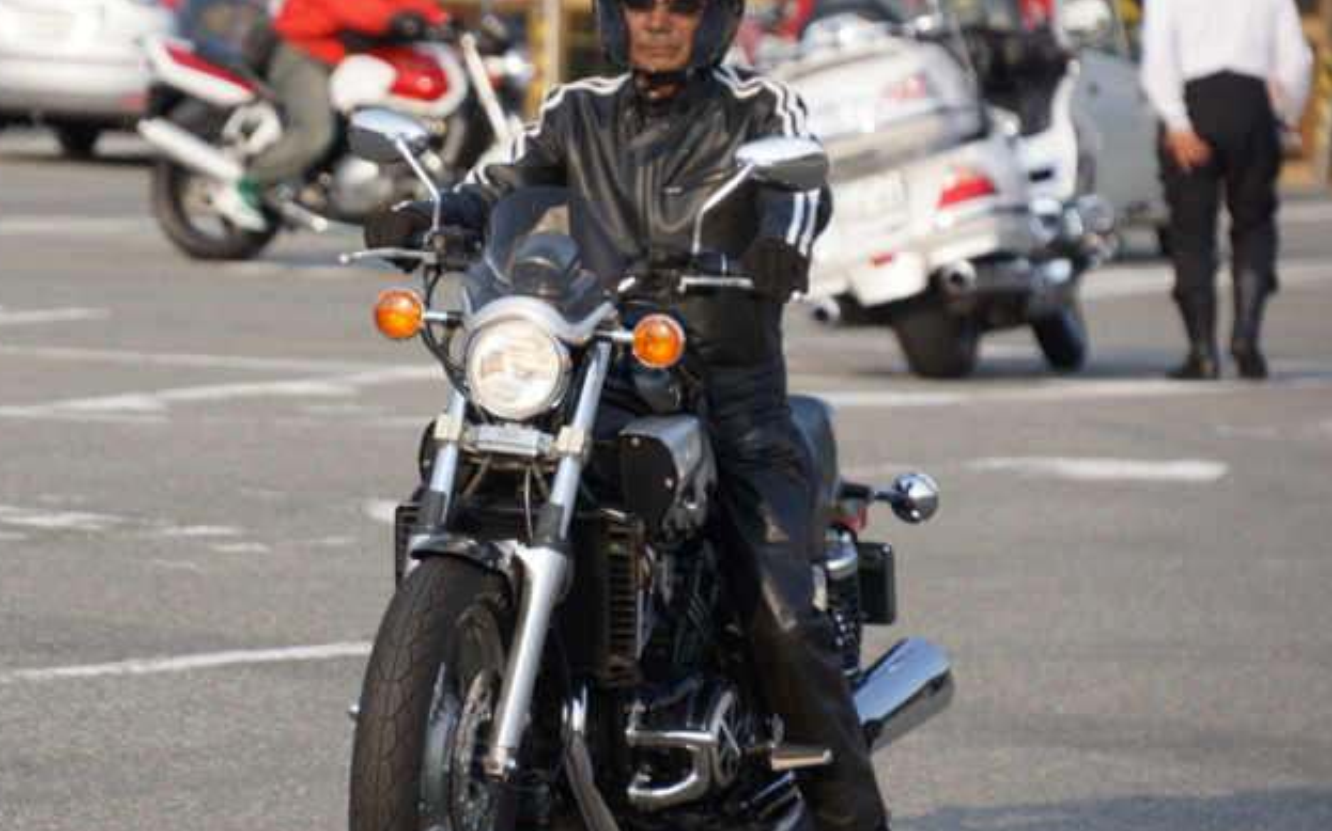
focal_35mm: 343
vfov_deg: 3.8
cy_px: 428
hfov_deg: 6.1
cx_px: 549
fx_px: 12448
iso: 800
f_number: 6.3
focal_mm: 175
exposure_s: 1/2000
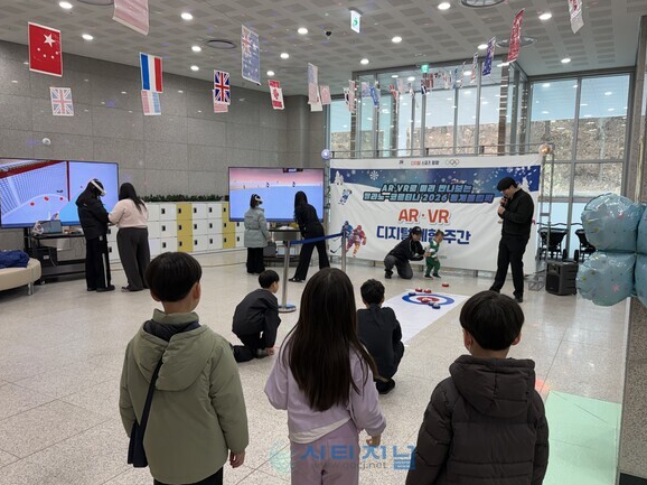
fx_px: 504
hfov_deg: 65.3
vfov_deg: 51.3
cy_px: 242
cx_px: 326
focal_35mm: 27
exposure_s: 1/120
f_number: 1.6
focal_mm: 5.96
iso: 80
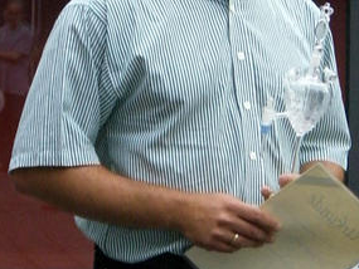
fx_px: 2656
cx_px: 280
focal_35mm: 256
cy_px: 70
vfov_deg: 5.8
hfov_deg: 7.7
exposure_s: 1/100
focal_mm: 18.6
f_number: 5.2
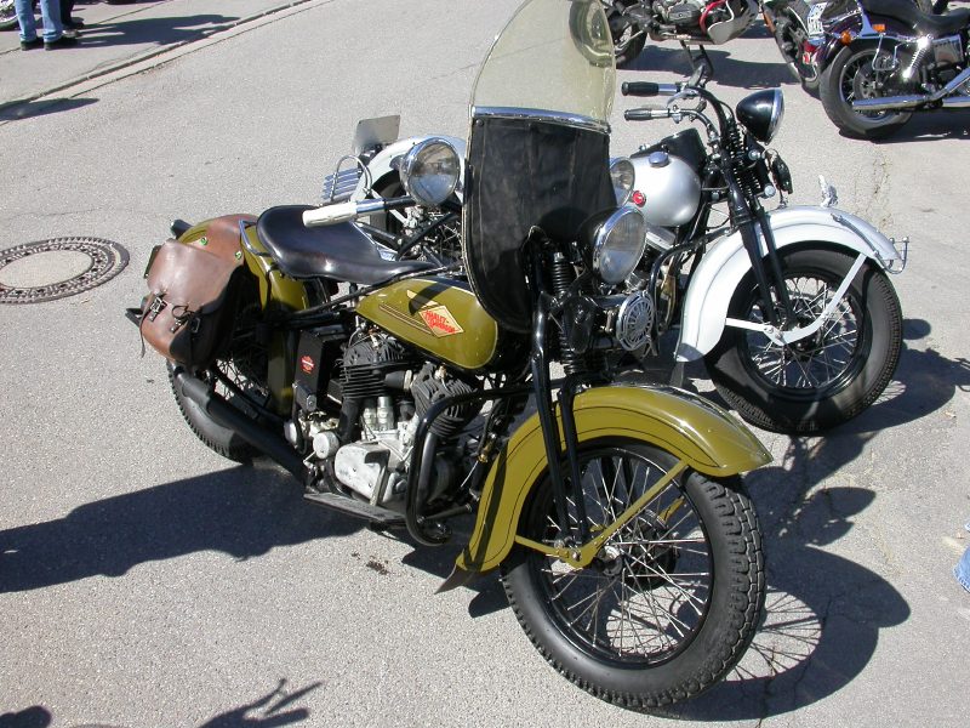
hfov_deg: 49.0
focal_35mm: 38
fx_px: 1065
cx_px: 485
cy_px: 364
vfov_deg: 37.7
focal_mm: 7.85
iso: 100
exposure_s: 1/258
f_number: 6
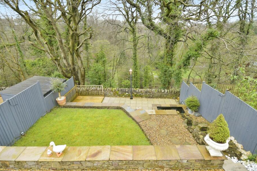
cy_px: 78
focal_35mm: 17
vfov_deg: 70.3
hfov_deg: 93.3
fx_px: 121
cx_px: 130
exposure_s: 1/100
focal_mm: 10
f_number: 8
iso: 400
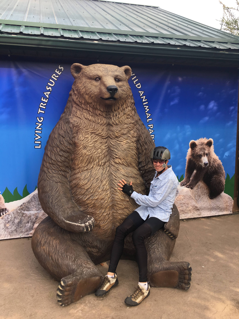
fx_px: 267
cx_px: 120
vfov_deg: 61.7
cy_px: 160
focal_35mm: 29
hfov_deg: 48.2
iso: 25
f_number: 2.2
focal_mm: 4.15
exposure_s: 1/277
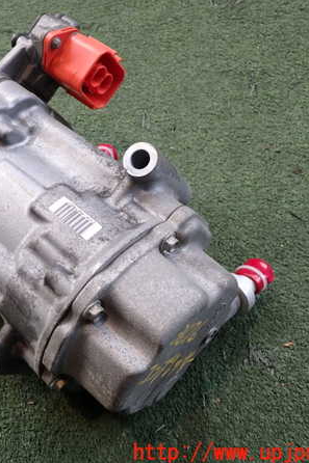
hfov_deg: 31.0
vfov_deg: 46.4
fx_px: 541
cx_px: 56
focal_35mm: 42
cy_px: 233
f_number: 2.3
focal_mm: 5.4
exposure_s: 1/125
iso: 200
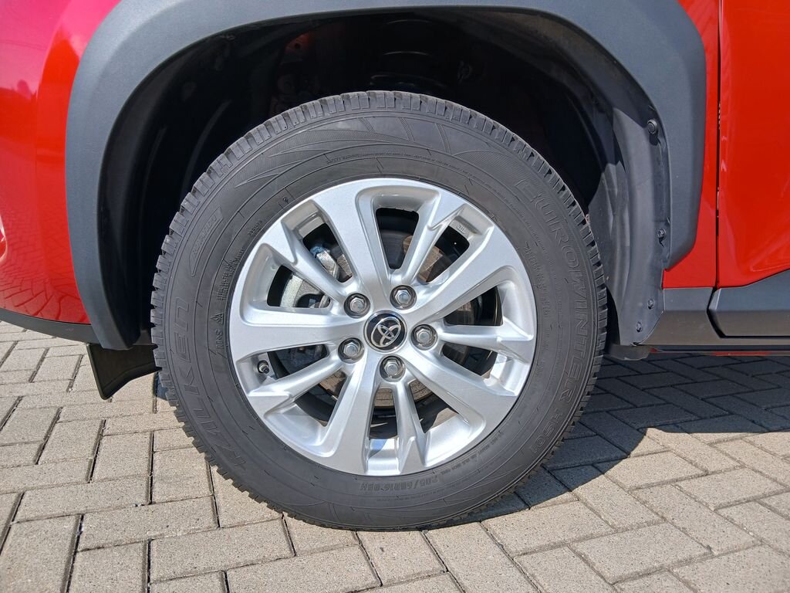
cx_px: 395
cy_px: 296
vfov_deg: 53.1
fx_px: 593
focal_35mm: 26
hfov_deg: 67.3
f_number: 1.8
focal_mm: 3.98
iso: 20
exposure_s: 1/357
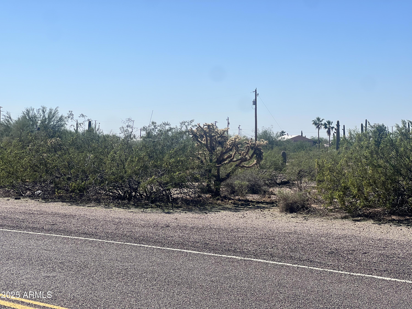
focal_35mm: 77
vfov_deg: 19.1
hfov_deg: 25.3
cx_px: 206
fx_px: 916
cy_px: 154
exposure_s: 1/1233
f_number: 2.8
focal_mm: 9
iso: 32
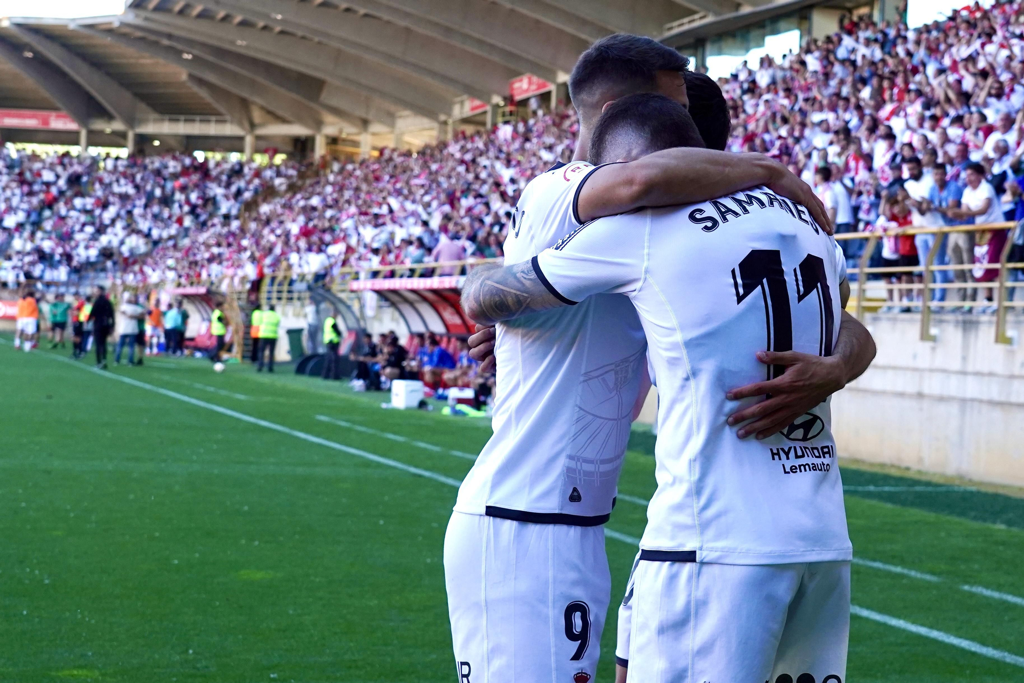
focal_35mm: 41
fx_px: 1166
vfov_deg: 32.6
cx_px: 512
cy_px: 342
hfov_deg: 47.4
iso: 1250
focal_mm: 41
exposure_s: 1/800
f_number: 5
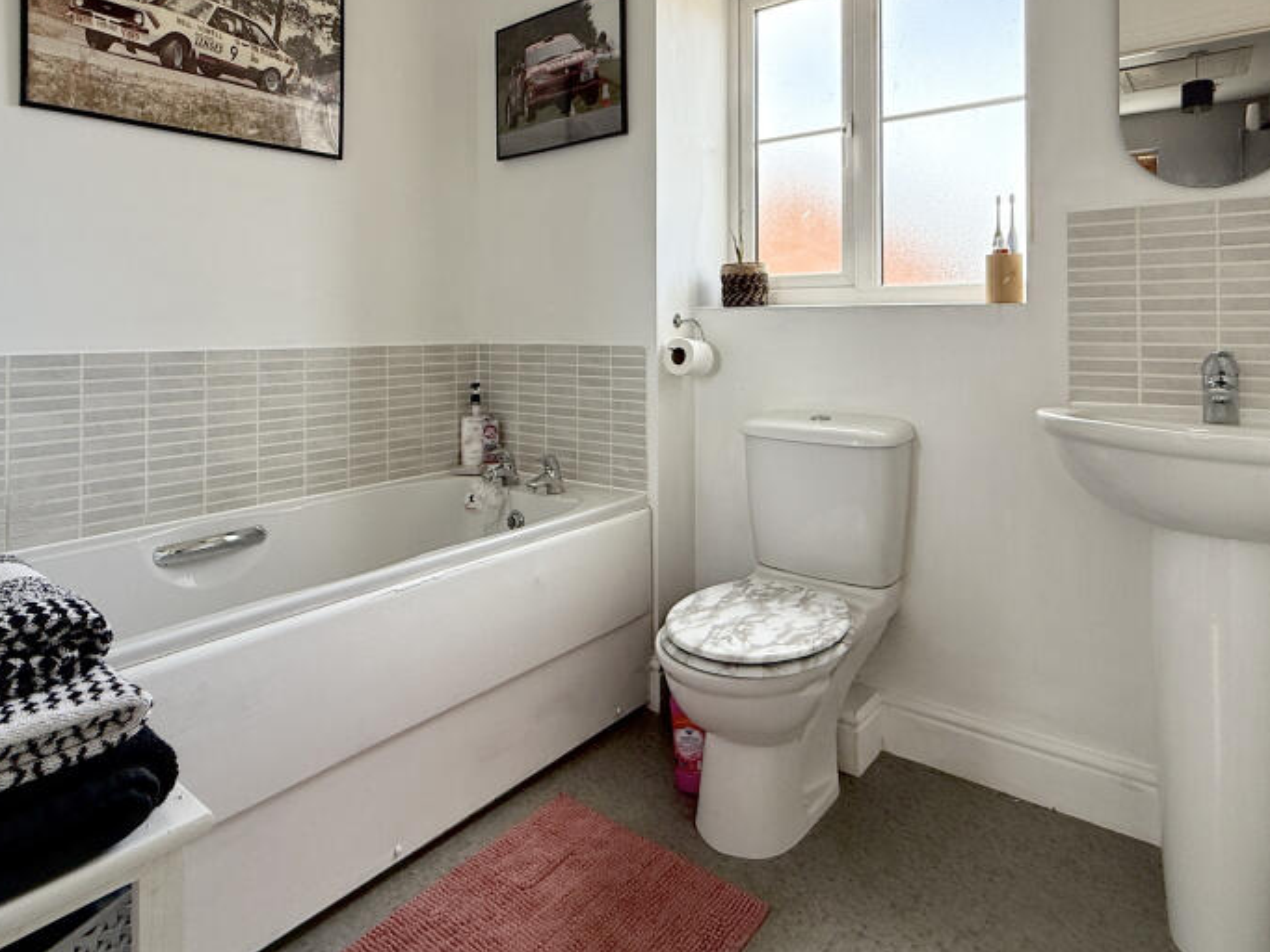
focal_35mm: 21
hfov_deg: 79.0
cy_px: 316
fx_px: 770
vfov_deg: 61.9
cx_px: 628
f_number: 2.2
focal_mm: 2.22
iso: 64
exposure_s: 1/139
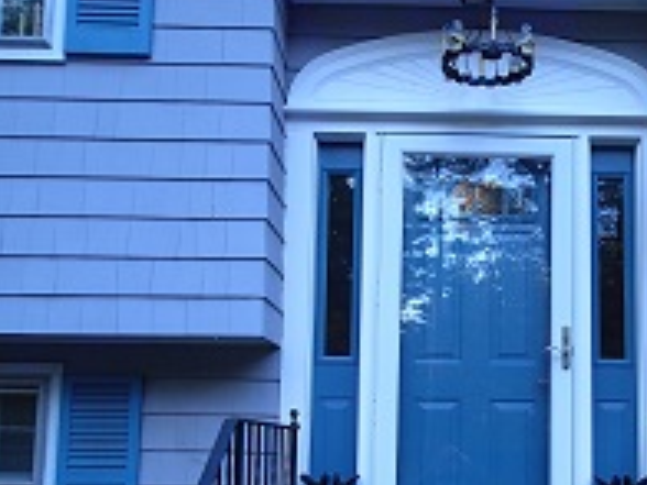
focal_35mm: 48
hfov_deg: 38.9
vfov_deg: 29.9
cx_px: 460
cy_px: 350
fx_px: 897
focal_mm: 4.5
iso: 100
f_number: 2
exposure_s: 1/100
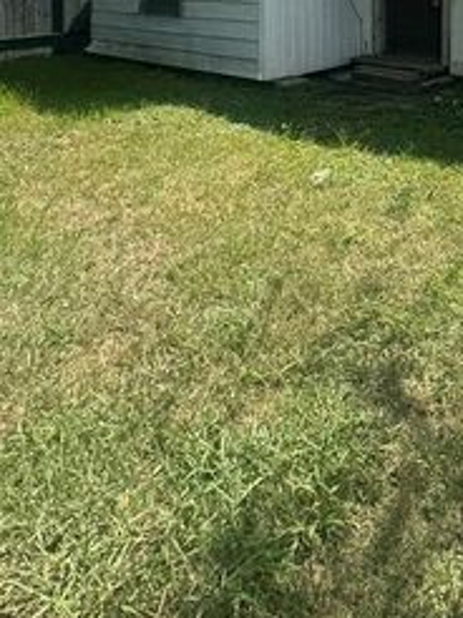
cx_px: 347
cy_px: -49
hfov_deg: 36.8
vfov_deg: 40.4
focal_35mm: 38
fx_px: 679
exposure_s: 1/2028
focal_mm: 2.22
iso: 50
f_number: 2.2
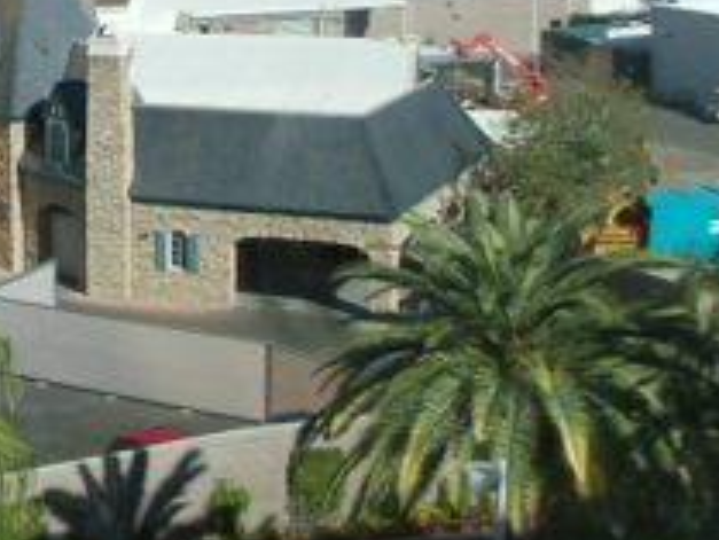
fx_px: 1912
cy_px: -77
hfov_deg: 19.8
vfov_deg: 15.6
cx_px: -175
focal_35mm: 92
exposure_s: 1/500
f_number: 3
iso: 80
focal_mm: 6.3
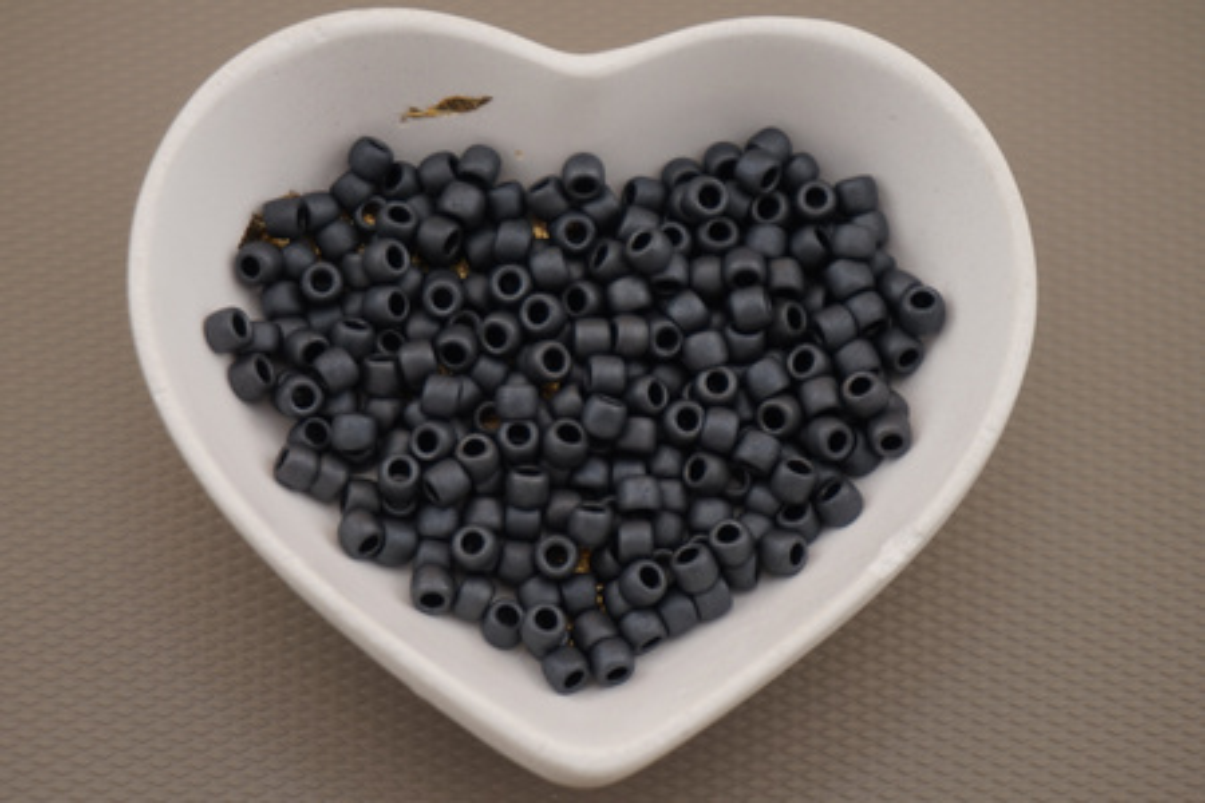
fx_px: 2460
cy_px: 402
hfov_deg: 27.5
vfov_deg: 18.5
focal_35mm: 74
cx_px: 602
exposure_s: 1/80
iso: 100
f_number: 5.6
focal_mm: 49
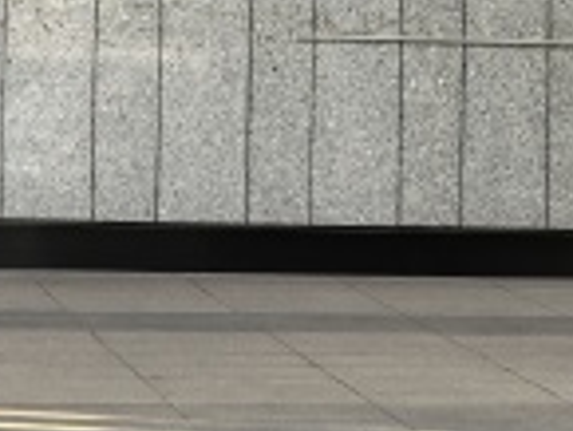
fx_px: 1872
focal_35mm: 113
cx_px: -164
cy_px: -186
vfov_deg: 12.6
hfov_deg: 16.5
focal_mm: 6.98
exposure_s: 1/138
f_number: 2
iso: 50
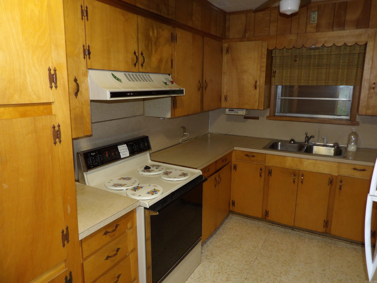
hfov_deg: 71.6
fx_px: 261
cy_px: 142
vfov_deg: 56.8
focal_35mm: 24
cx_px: 188
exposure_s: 1/26
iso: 200
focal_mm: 4.3
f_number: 3.2
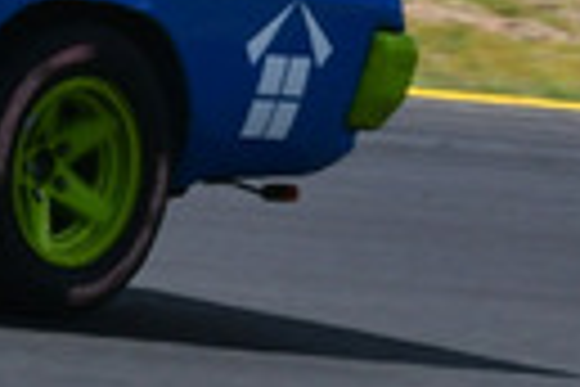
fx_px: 37552
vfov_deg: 0.6
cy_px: -378
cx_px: -656
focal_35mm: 2331
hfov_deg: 0.9
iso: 400
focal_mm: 250
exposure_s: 1/500
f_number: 13
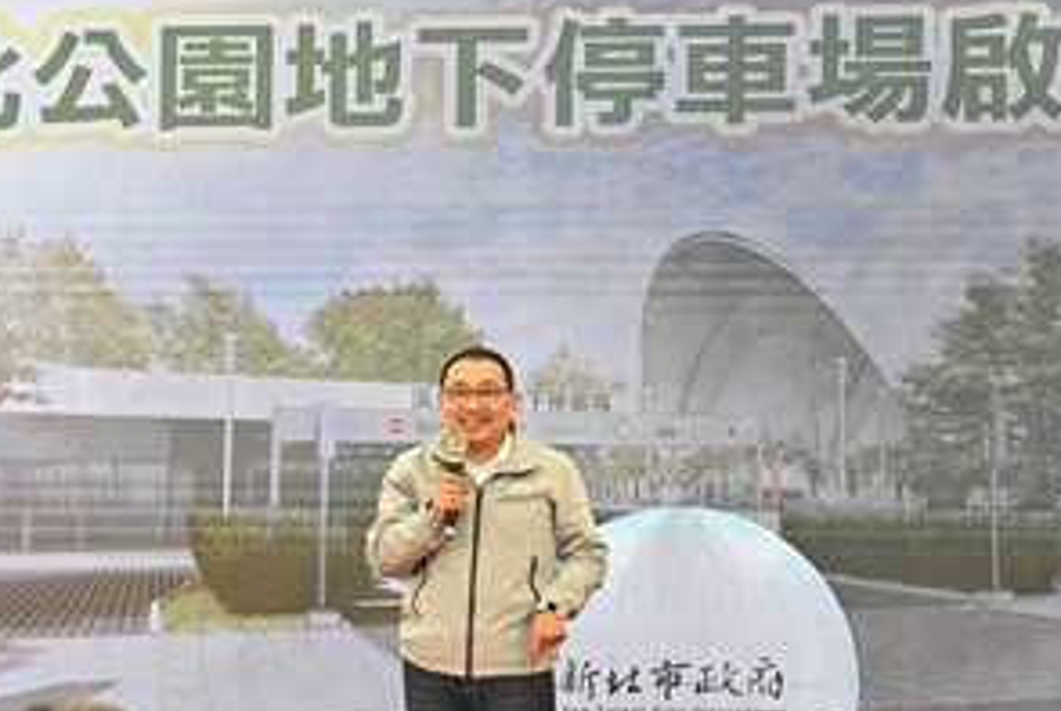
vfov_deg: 8.4
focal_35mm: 163
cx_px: 469
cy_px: 460
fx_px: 4811
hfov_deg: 12.6
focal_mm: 120
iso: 1100
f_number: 7.1
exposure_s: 1/250
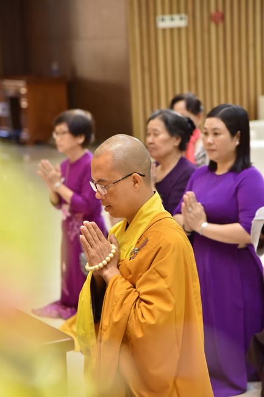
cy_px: 198
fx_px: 1321
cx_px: 132
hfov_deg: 11.4
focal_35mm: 120
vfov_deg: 17.1
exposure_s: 1/100
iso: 1000
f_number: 4.5
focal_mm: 120
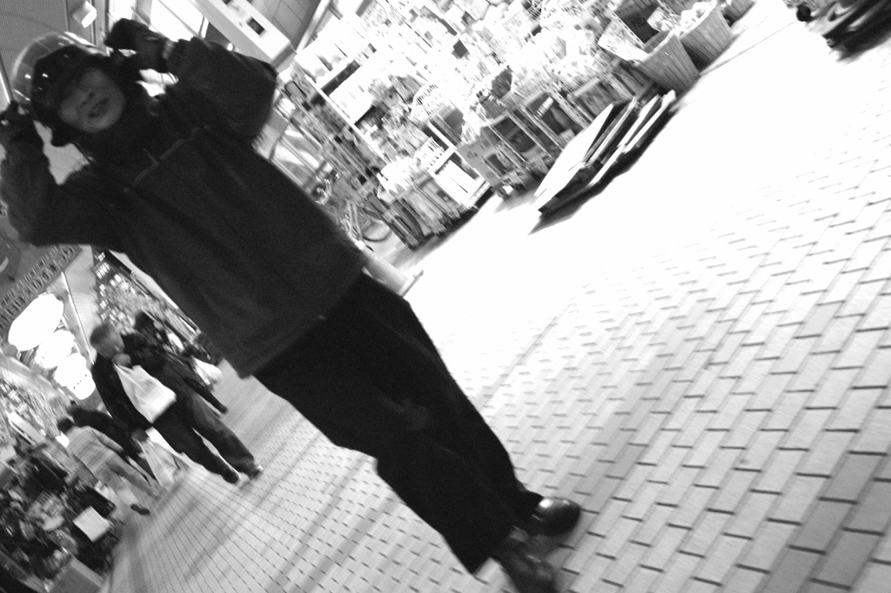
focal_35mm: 41
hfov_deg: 47.4
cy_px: 296
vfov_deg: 32.6
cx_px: 446
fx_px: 1014
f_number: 3.5
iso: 800
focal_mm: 24.2
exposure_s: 1/80
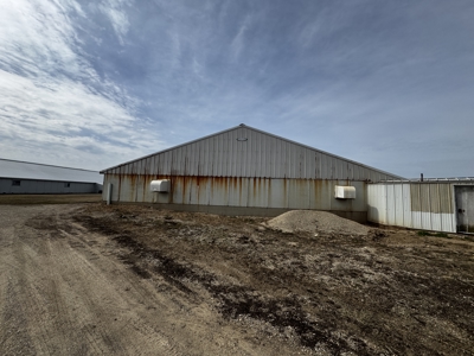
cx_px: 237
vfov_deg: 85.7
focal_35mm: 14
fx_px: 192
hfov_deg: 102.1
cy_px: 178
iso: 50
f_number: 2.2
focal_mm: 2.22
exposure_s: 1/3390
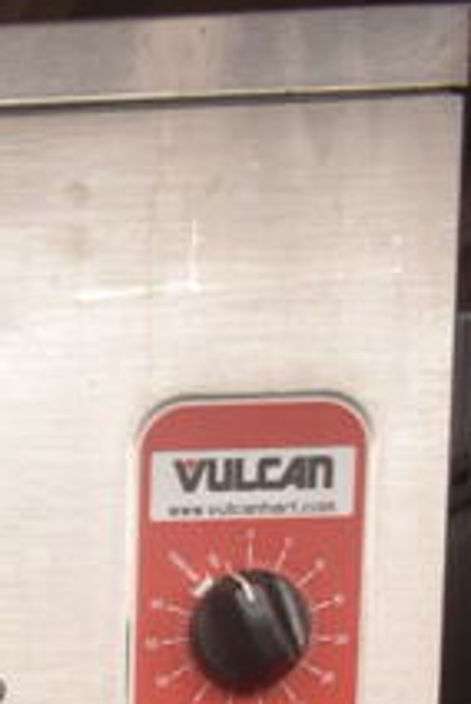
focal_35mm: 129
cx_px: -534
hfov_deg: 9.8
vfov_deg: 13.8
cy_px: 1337
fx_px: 2523
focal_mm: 20
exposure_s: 1/125
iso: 500
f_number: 3.5
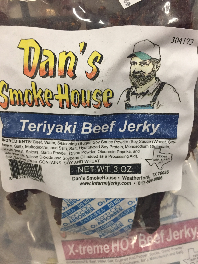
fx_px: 221
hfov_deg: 48.2
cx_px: 99
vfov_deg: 61.7
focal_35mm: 29
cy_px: 132
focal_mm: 4.15
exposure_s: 1/30
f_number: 2.2
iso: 160
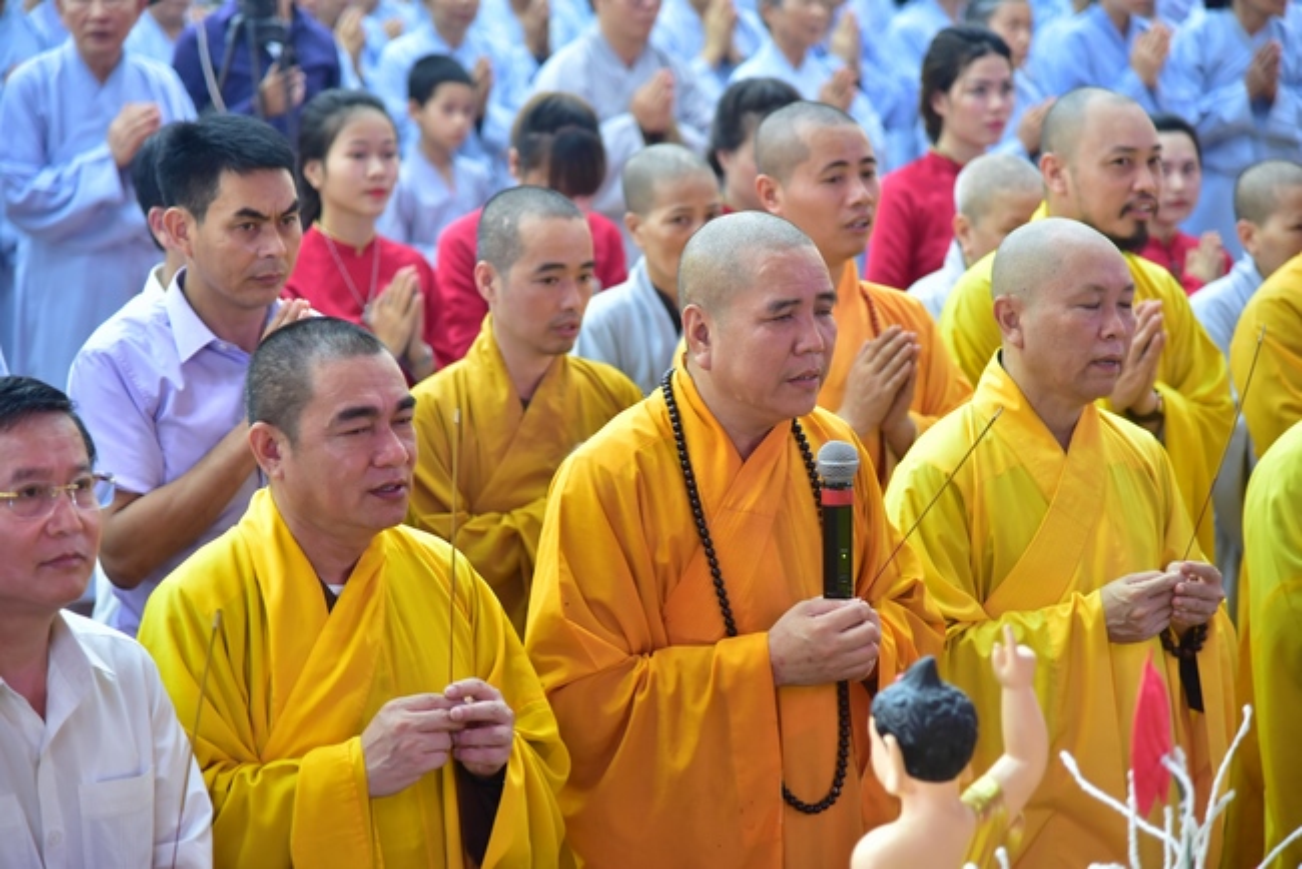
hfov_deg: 18.6
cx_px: 651
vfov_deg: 12.5
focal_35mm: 110
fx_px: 3980
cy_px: 434
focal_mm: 110
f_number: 4
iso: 800
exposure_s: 1/20
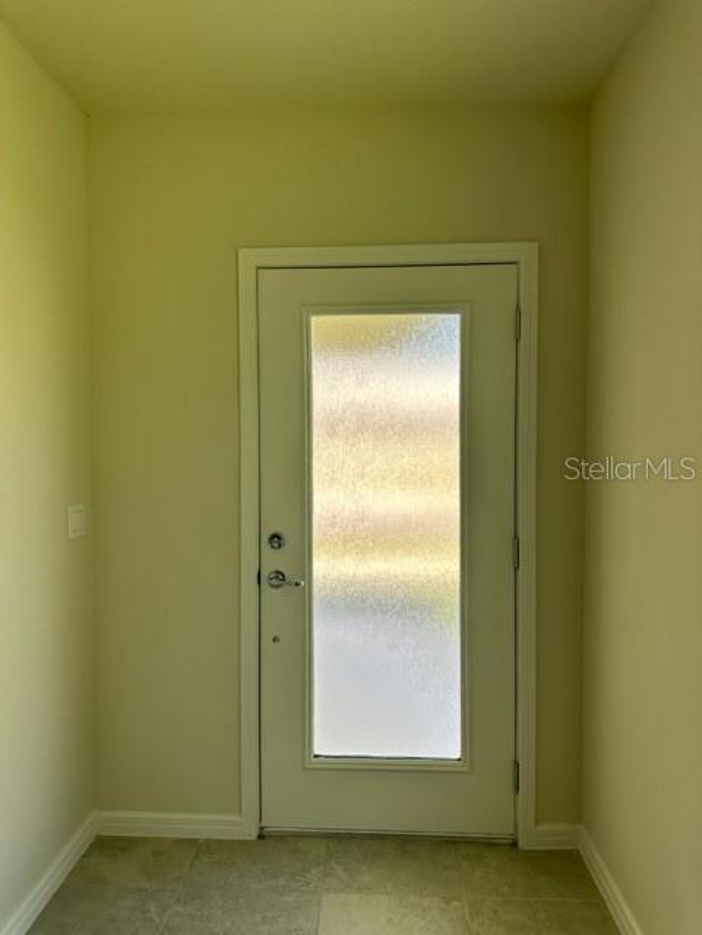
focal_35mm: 24
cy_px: 468
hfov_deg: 56.8
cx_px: 351
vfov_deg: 71.6
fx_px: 649
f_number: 1.78
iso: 80
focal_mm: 6.86
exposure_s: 1/370
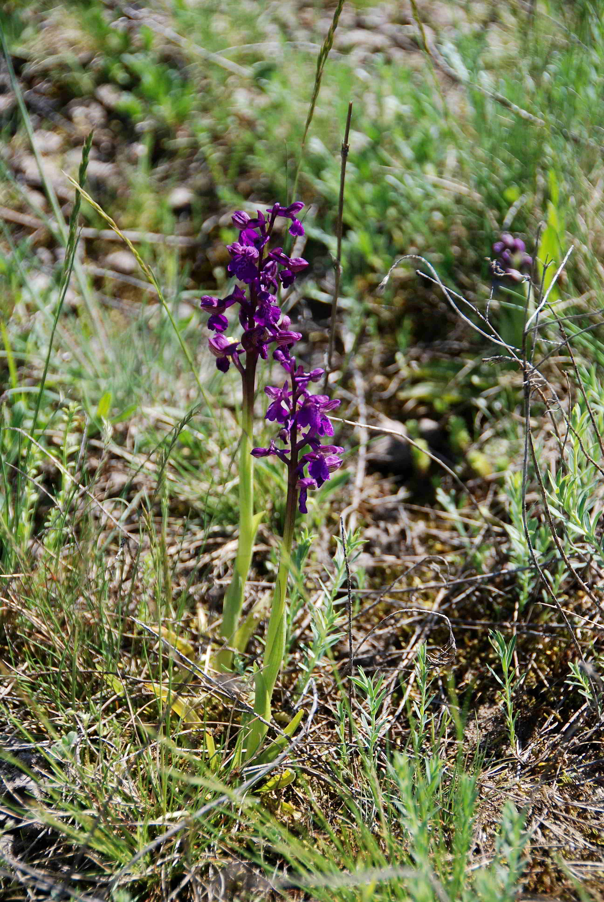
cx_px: 302
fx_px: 3576
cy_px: 451
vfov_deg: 14.4
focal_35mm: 142
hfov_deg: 9.7
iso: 200
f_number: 5.3
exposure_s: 1/500
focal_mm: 95
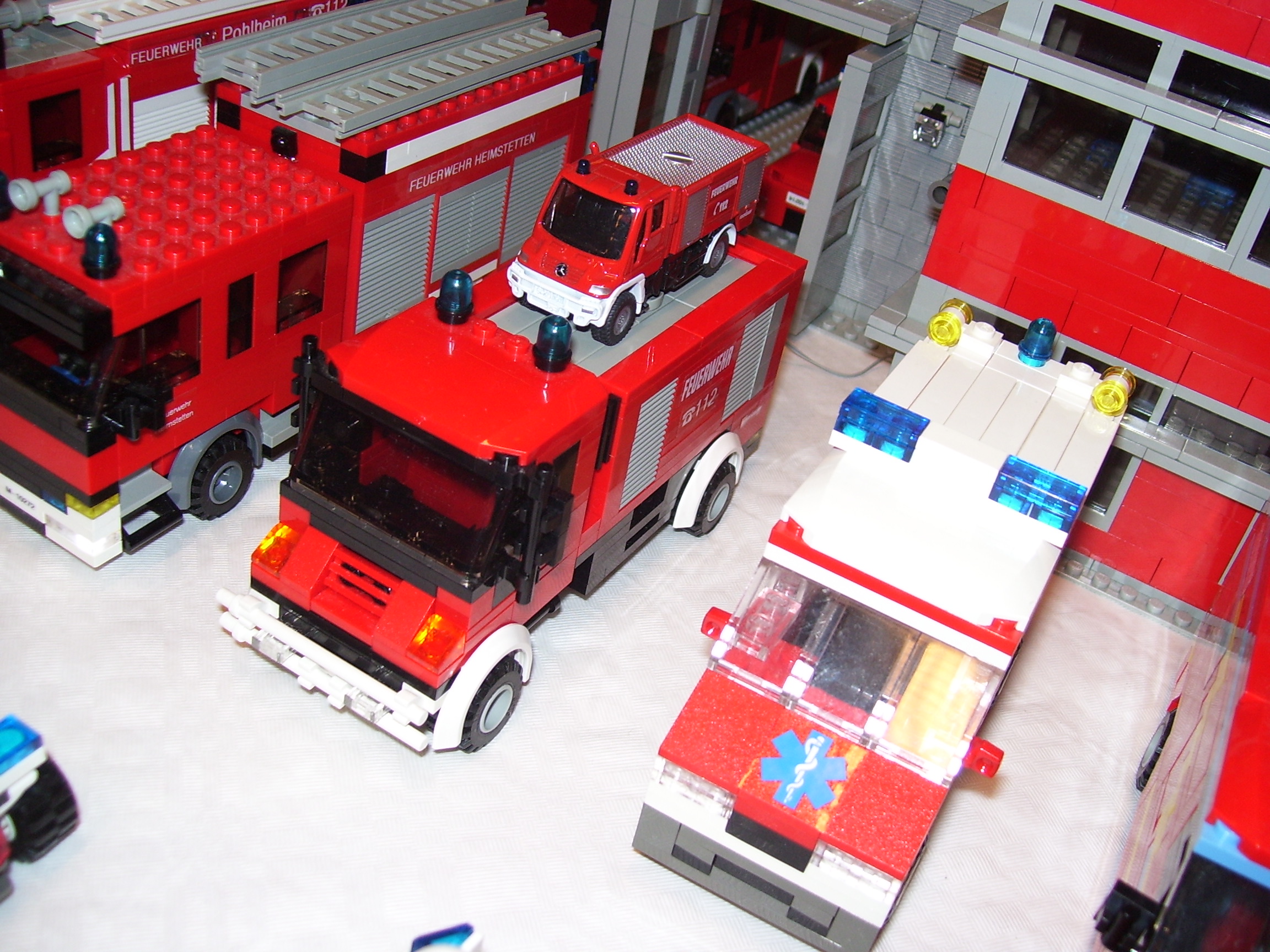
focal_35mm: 36
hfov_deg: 51.4
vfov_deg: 39.7
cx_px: 635
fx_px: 1321
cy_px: 476
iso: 80
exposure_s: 1/60
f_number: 2.7
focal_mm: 6
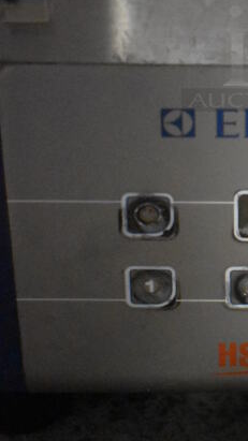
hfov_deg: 11.0
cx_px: 302
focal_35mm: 108
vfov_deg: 19.5
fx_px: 1265
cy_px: 55
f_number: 4.2
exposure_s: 1/125
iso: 10000
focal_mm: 31
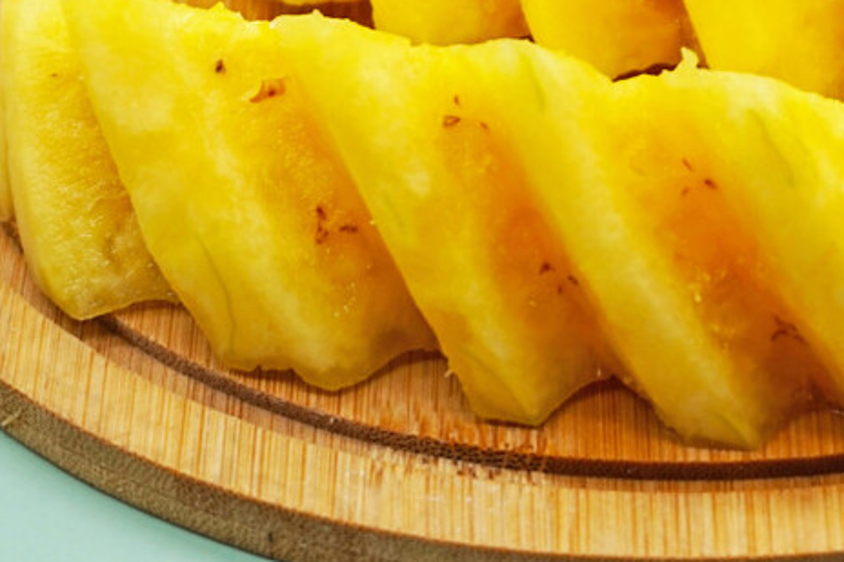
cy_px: 4
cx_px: 678
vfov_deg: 7.0
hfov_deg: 10.6
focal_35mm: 194
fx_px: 4546
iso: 100
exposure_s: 1/100
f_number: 6.3
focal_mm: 50
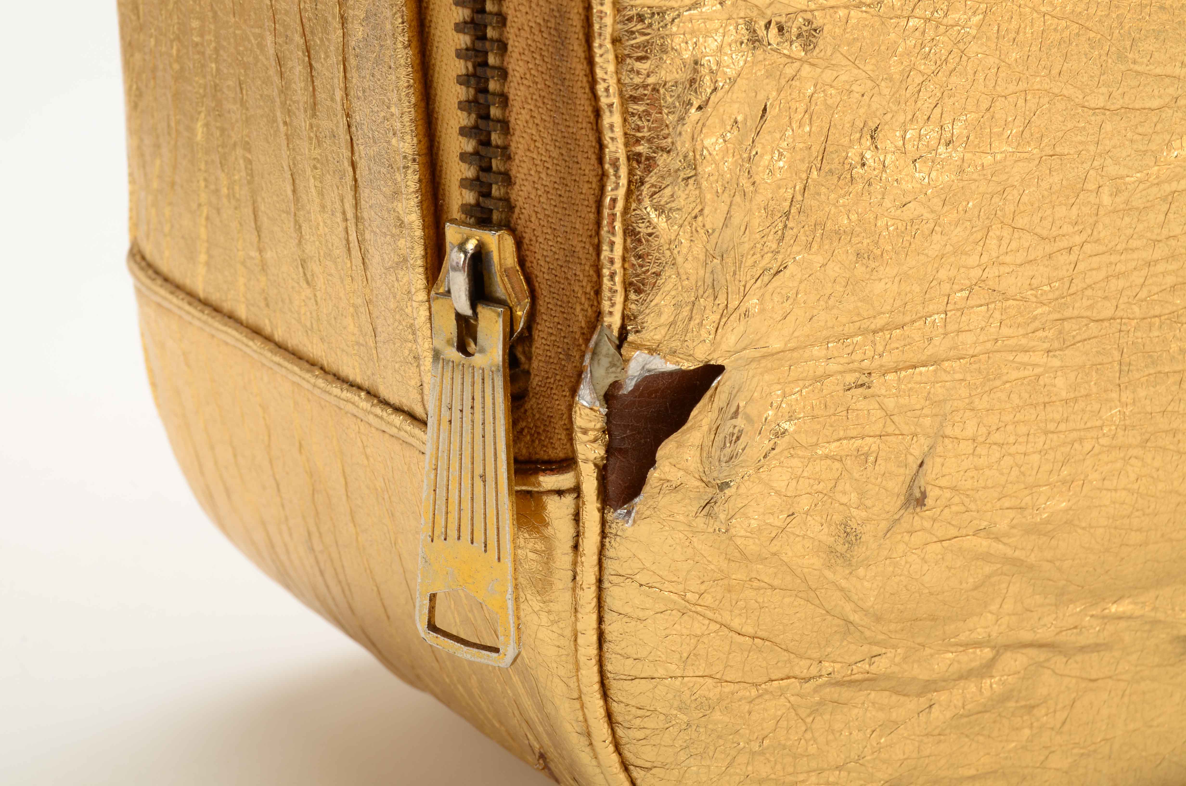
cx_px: 593
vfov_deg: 16.5
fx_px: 2712
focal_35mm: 82
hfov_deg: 24.7
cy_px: 393
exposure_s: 1/160
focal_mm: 55
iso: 100
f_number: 18
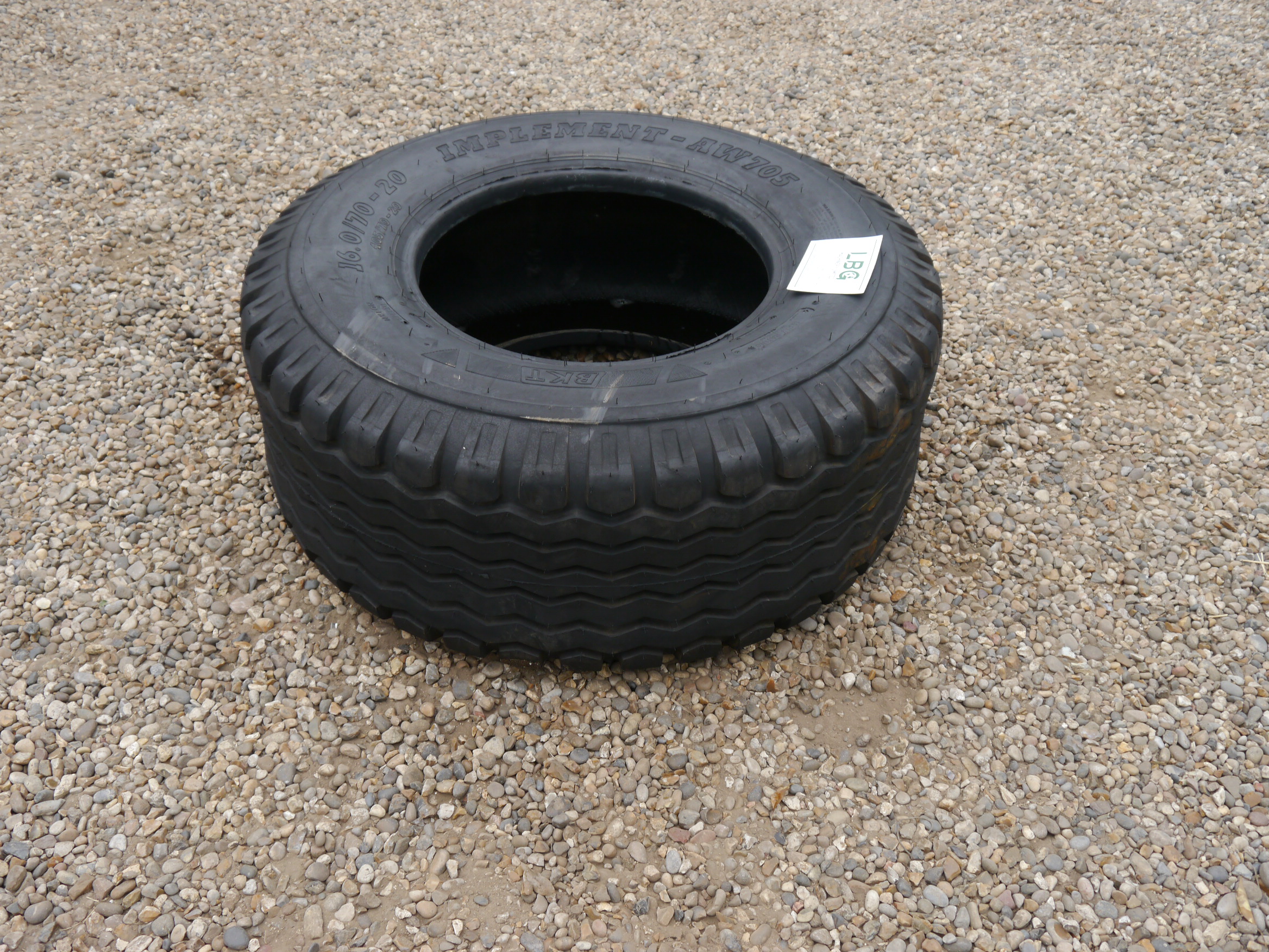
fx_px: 1320
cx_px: 634
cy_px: 476
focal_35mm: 36
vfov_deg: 39.7
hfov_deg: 51.4
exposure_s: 1/160
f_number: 5
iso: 160
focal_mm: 18
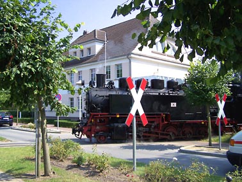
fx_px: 265
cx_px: 121
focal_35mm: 38
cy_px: 91
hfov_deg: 49.0
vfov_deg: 37.7
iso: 64
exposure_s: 1/400
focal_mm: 6.3
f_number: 2.8
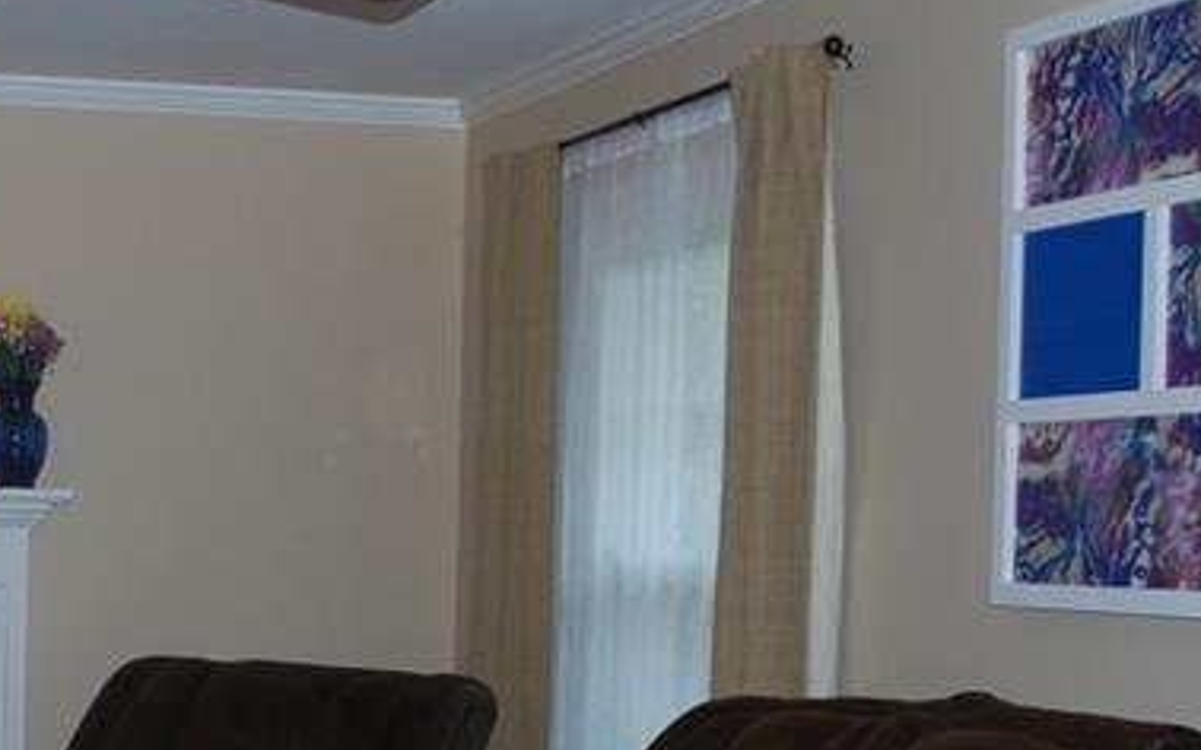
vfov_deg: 15.6
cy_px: 650
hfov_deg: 24.0
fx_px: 2716
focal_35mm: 83
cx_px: 57
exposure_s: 1/60
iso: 200
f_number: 3.8
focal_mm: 20
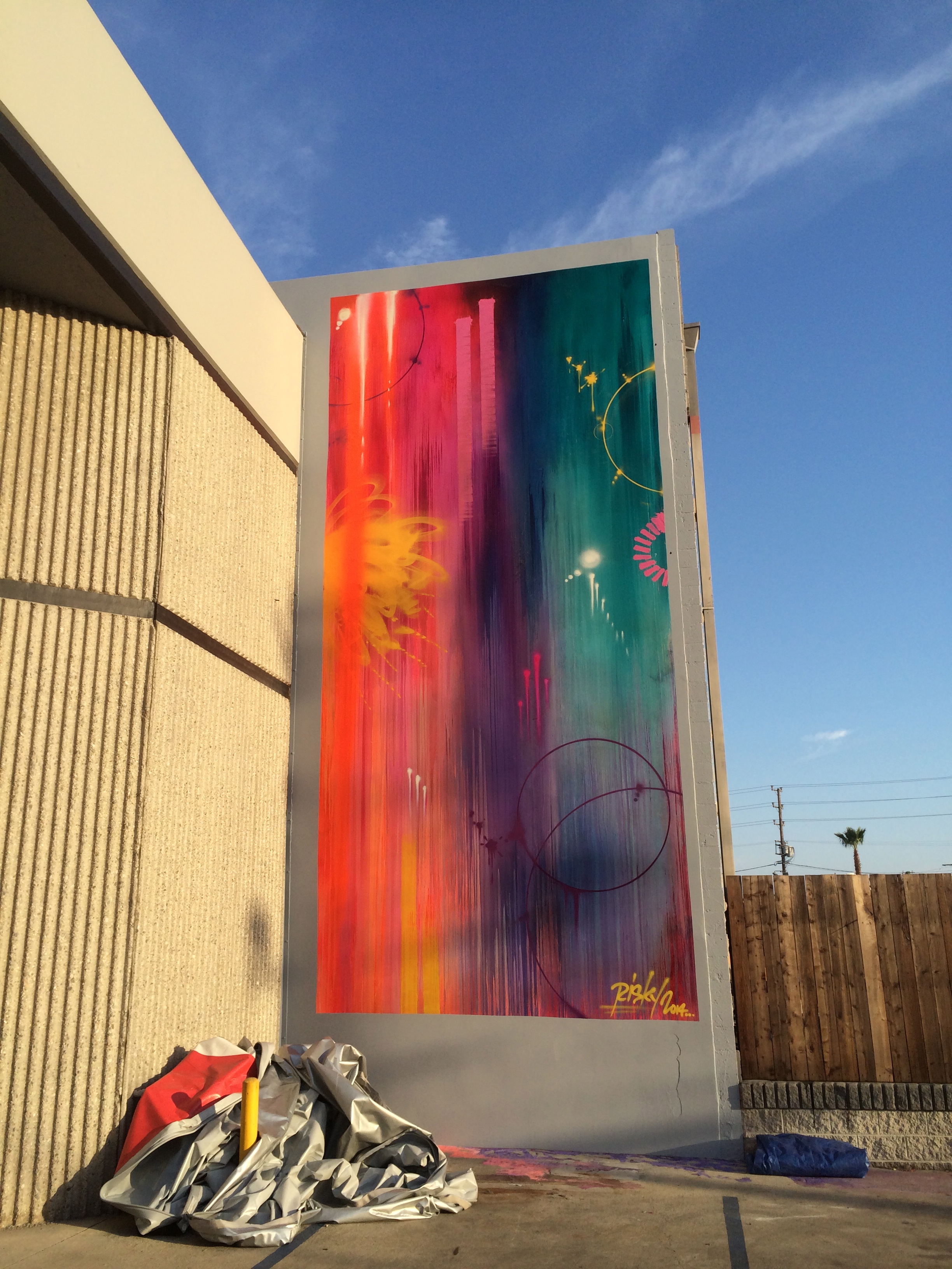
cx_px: 476
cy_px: 634
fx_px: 1100
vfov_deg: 60.0
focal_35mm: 30
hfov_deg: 46.8
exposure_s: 1/1282
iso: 32
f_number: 2.2
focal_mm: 4.12
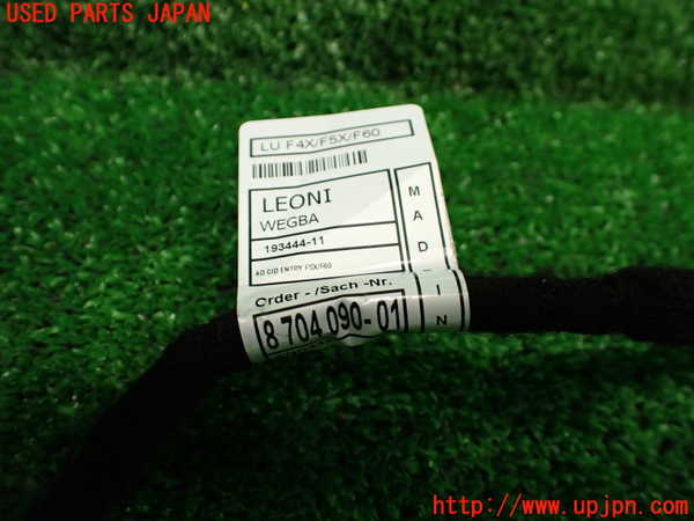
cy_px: 260
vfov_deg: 46.8
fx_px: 601
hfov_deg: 60.0
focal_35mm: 30
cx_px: 347
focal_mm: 5.4
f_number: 2.3
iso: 500
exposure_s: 1/125
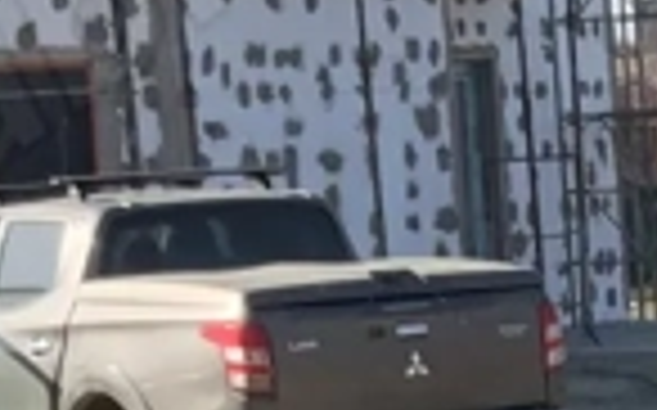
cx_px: 783
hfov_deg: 9.9
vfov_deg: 5.9
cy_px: 1135
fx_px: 3757
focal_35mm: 210
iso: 16
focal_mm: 3
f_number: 1.8
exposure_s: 1/997
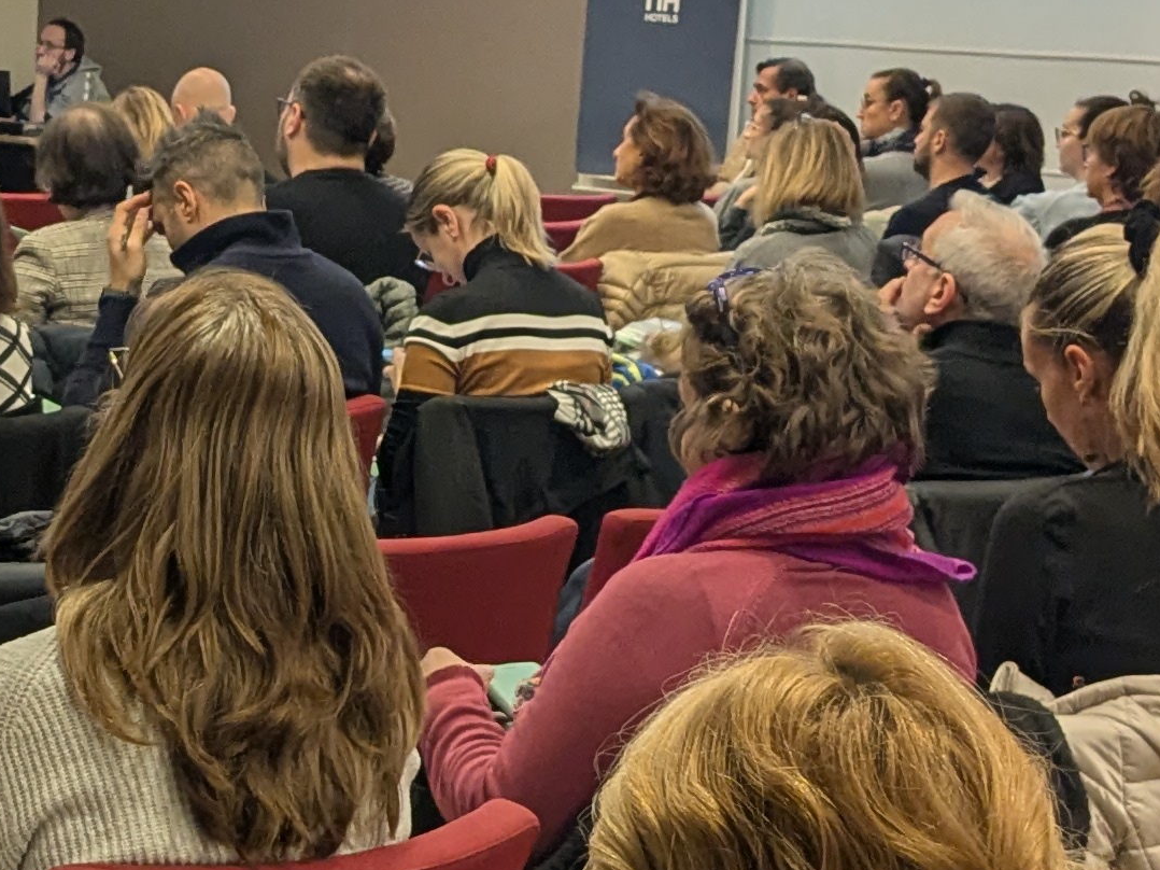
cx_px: 157
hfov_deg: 19.2
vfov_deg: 14.6
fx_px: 3384
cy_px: 627
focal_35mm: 101
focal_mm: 4.38
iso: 317
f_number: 1.73
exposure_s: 1/99.9
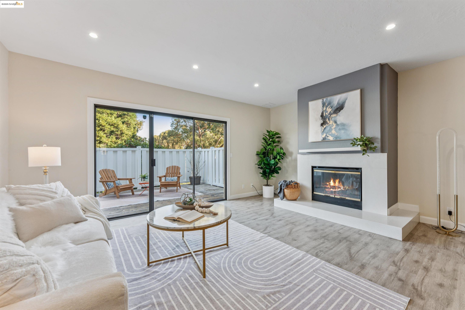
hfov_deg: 104.3
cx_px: 232
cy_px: 155
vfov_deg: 81.2
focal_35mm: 14
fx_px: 181
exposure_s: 1/13
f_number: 8
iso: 125
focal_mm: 14
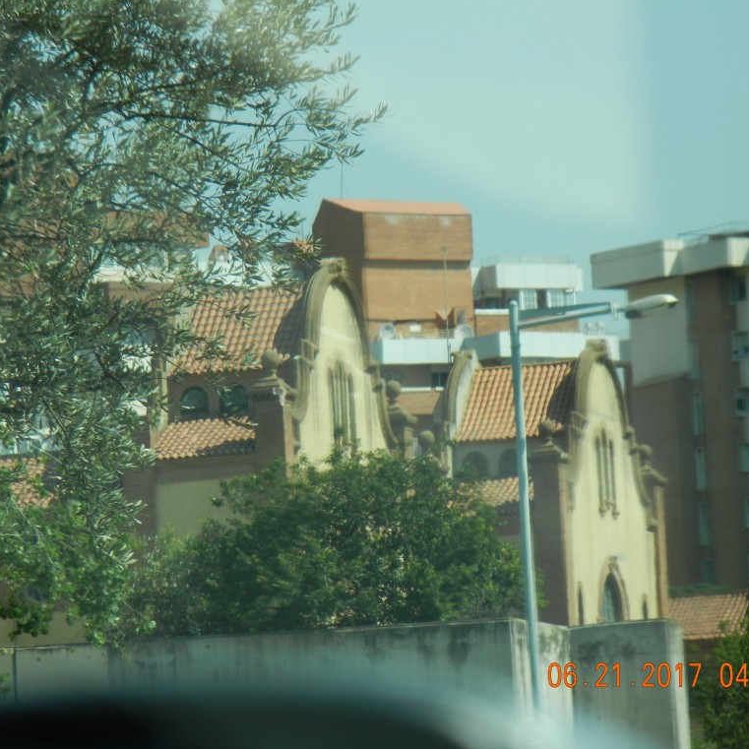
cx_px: 353
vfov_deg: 4.9
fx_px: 8739
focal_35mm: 357
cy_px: 376
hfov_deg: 4.9
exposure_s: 1/347
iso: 160
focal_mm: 54
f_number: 5.6
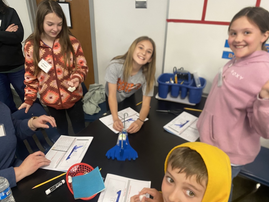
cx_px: 130
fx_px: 210
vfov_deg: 51.4
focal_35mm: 27
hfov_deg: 65.3
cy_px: 99
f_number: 1.8
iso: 250
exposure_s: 1/60
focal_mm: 4.25
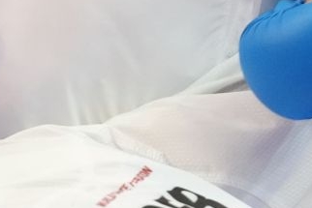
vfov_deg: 1.2
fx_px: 9685
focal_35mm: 1117
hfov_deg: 1.8
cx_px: -129
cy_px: -128
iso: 3200
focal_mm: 200
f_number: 2.8
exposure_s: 1/1000
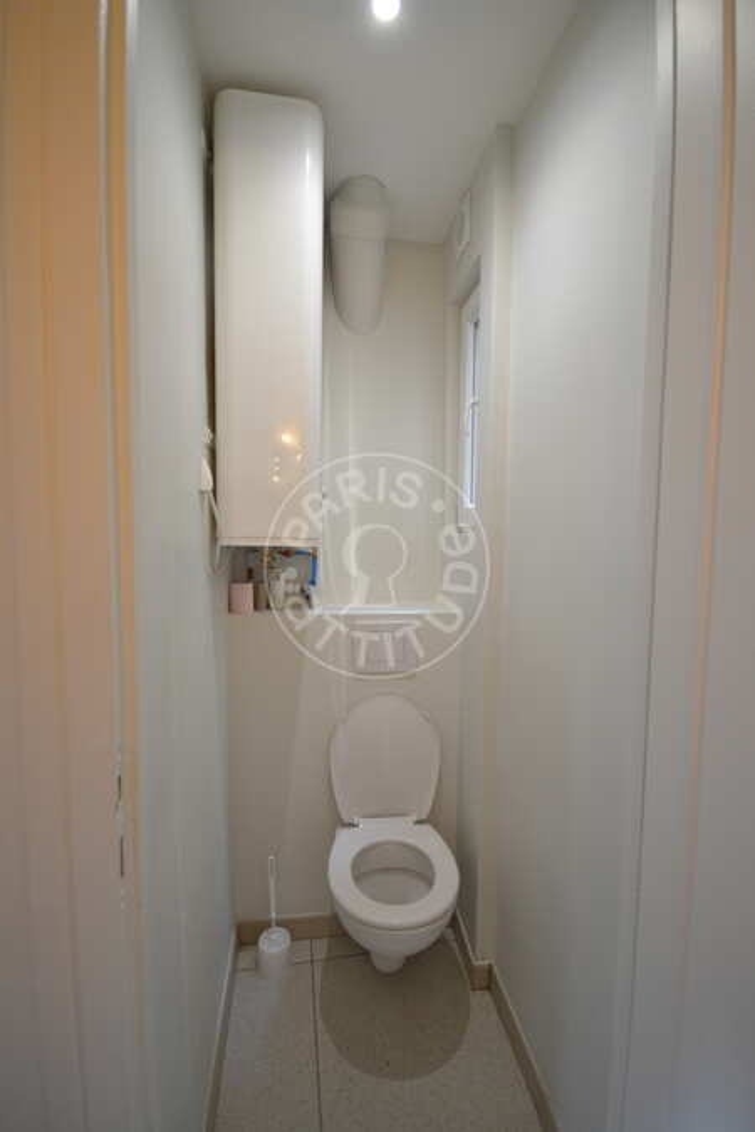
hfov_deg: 77.3
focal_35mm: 15
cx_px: 378
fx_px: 472
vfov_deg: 100.4
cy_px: 566
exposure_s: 1/60
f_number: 4
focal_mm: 10
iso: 560
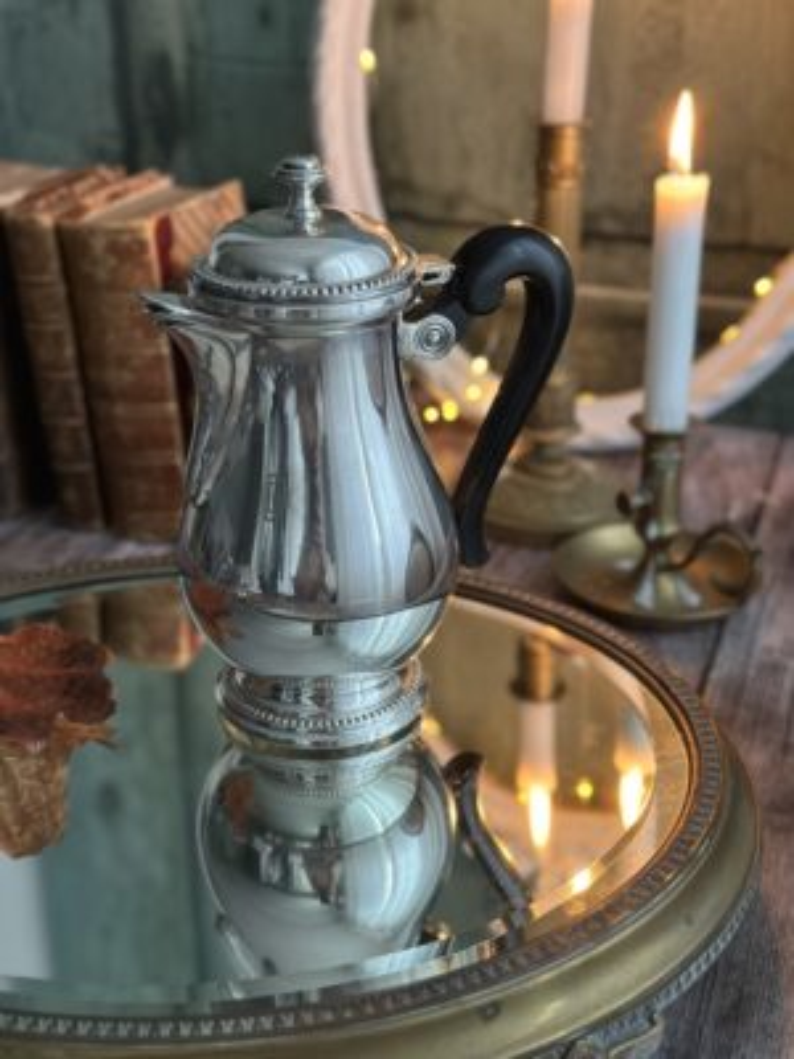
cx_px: 397
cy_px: 530
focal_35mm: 48
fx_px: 1468
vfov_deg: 39.7
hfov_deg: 30.3
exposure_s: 1/40
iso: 400
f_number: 1.78
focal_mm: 6.86
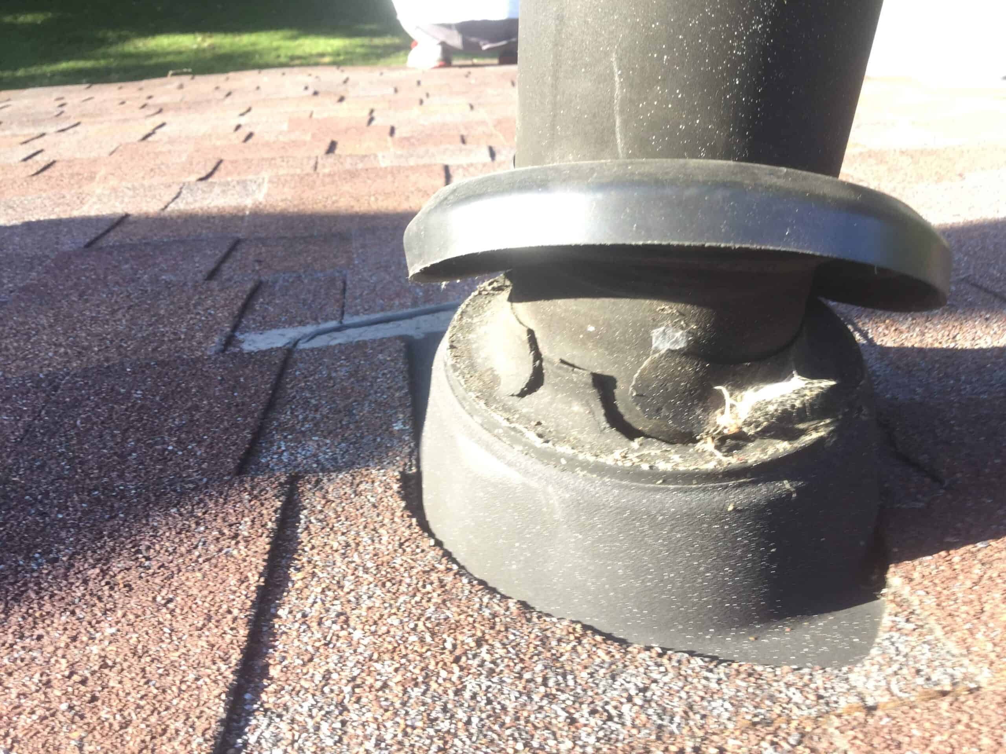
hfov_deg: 58.4
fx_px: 901
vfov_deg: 45.4
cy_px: 377
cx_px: 503
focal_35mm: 31
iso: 25
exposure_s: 1/60
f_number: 2.4
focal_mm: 3.3
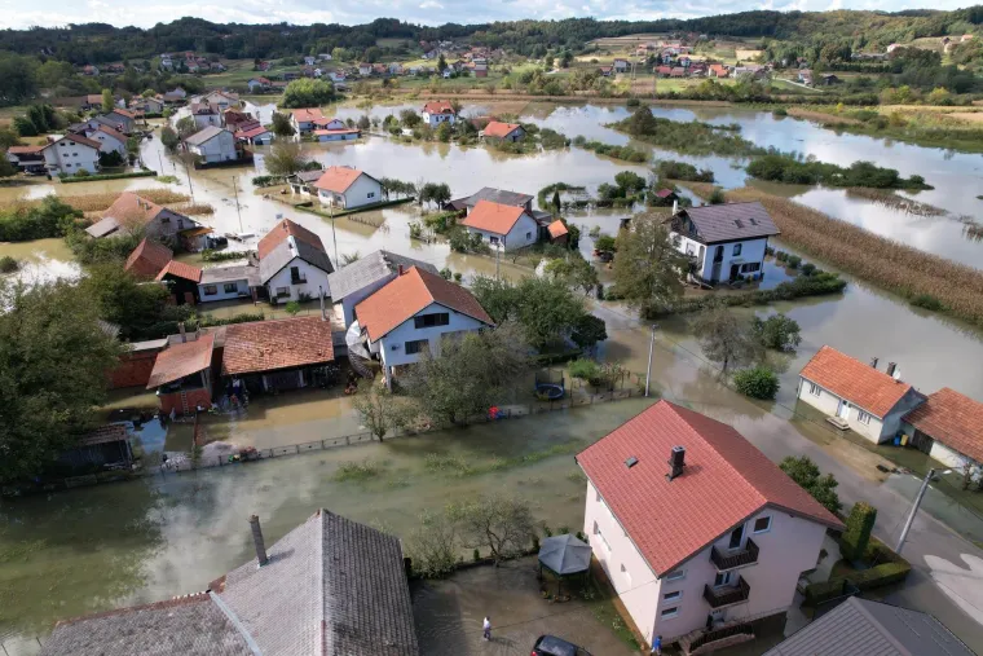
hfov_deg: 78.6
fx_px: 601
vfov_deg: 57.2
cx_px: 492
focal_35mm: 22
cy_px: 328
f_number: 2.8
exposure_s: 1/25
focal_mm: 8.38
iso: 110
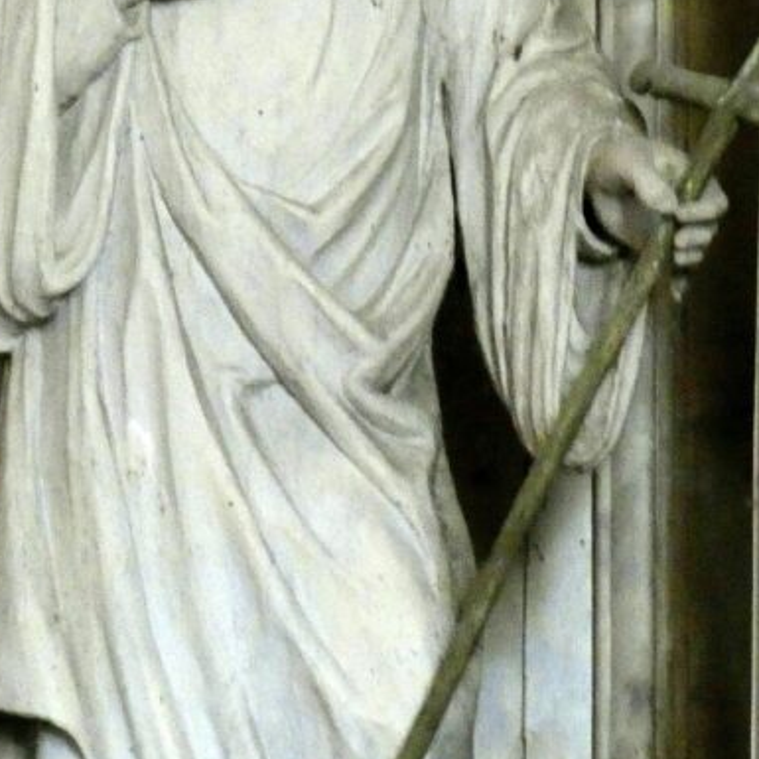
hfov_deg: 6.1
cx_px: 286
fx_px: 7120
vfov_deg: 6.1
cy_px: 369
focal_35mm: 287
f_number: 5.1
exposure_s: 1/20
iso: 1600
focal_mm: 21.9
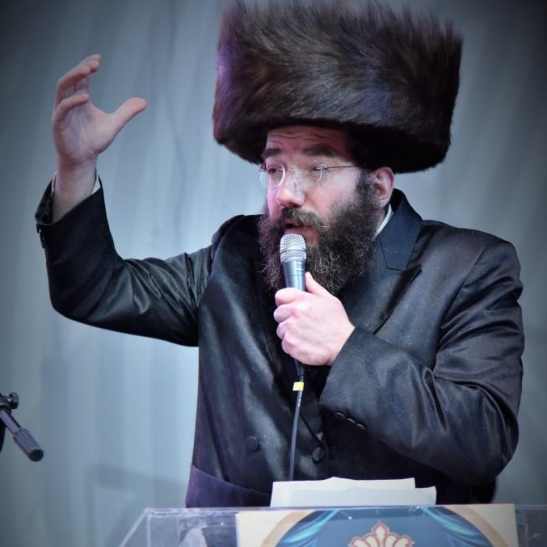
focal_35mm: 135
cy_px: 338
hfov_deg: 12.9
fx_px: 2414
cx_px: 273
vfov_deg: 12.9
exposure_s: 1/160
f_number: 4
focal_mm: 105
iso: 2000
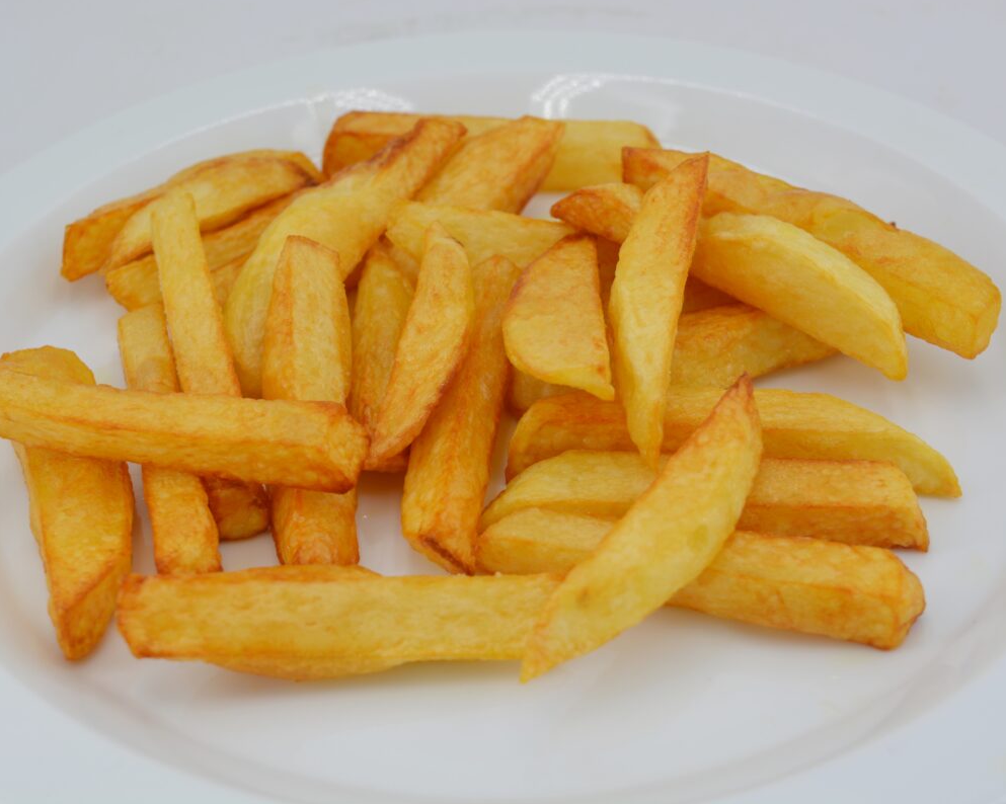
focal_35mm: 60
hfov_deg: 31.7
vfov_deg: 25.6
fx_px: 1773
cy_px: 400
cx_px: 460
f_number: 8
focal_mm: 35
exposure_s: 1/250
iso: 100
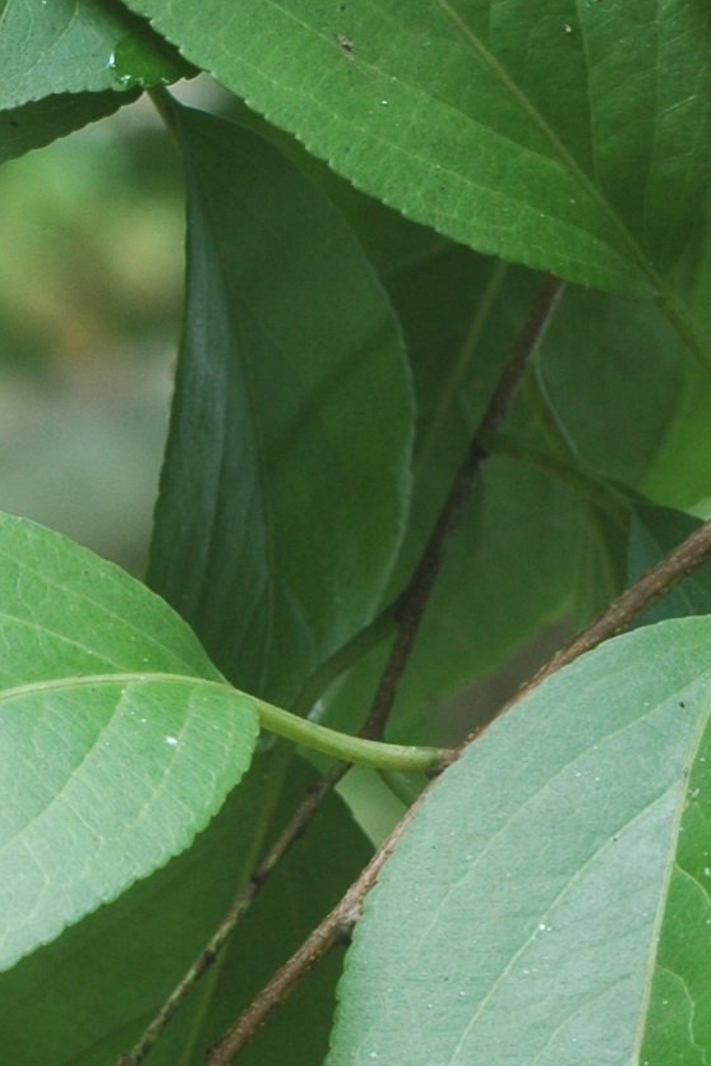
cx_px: -257
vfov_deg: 6.3
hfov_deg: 4.2
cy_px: 1584
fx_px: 9594
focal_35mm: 324
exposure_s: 1/8
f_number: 10
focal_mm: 60
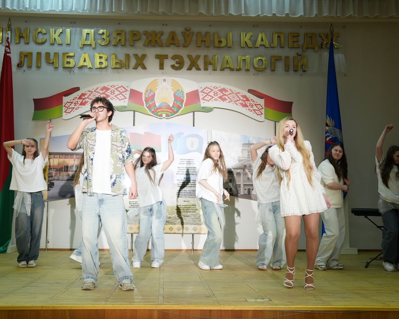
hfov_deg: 42.9
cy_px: 160
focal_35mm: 43
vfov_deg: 34.9
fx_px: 508
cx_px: 190
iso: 500
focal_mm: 38
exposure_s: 1/100
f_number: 3.2
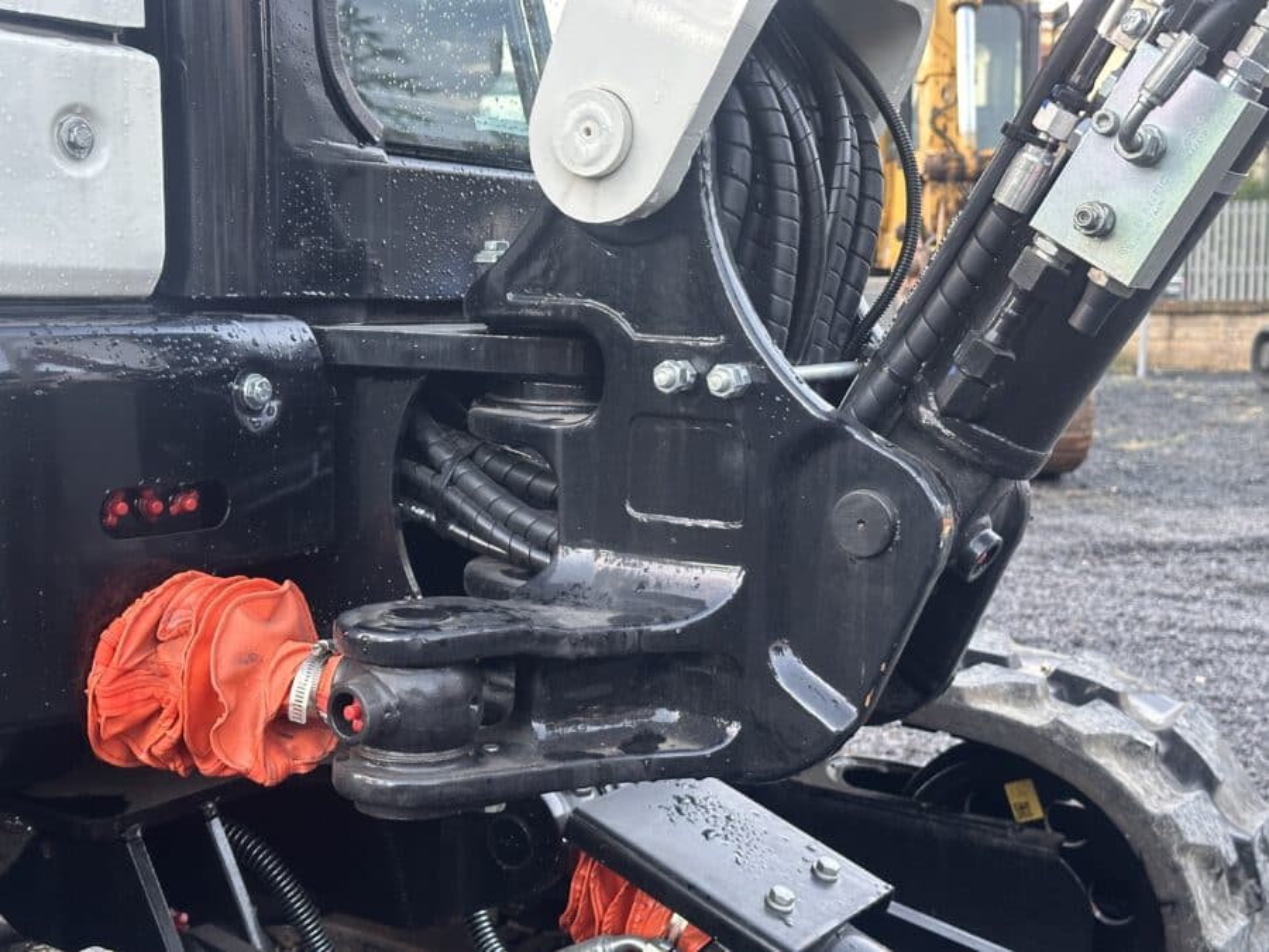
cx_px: 634
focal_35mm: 48
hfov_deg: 39.7
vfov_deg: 30.3
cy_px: 476
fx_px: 1760
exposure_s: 1/59
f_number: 1.78
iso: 250
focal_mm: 6.86
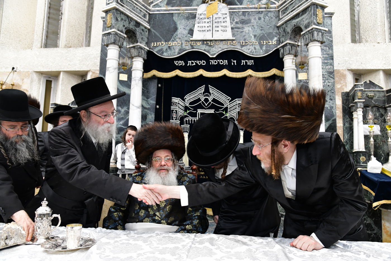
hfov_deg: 67.4
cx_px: 196
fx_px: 293
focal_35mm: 27
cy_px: 130
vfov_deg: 47.9
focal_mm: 27
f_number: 5.6
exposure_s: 1/100
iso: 2000
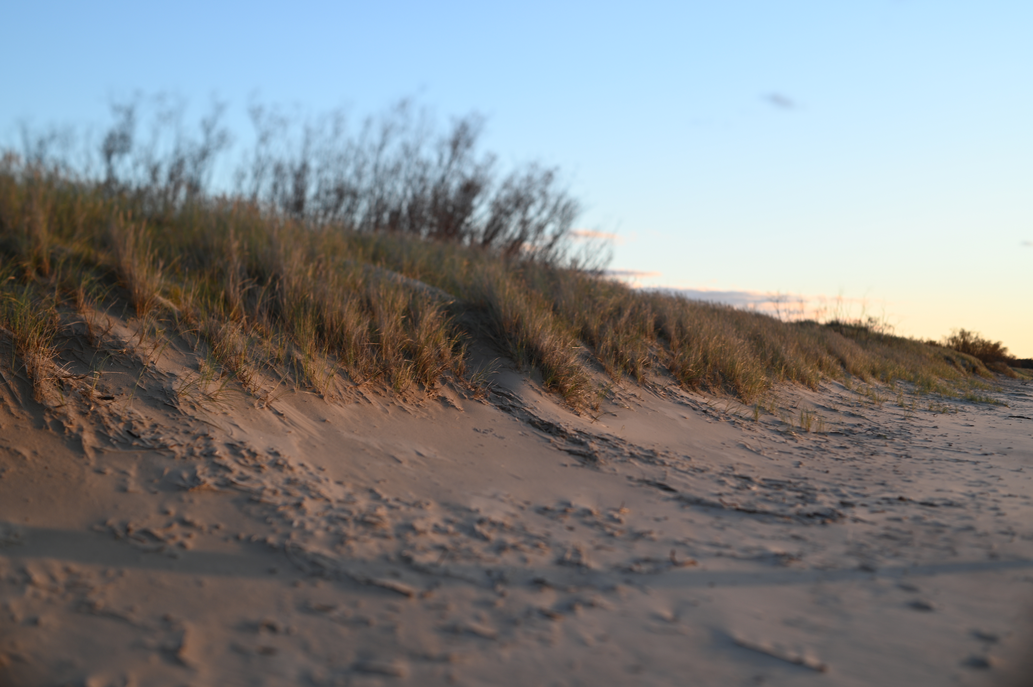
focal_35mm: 50
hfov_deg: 39.6
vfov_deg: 27.0
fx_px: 1434
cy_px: 344
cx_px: 516
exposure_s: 1/160
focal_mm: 50
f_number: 1.4
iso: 100
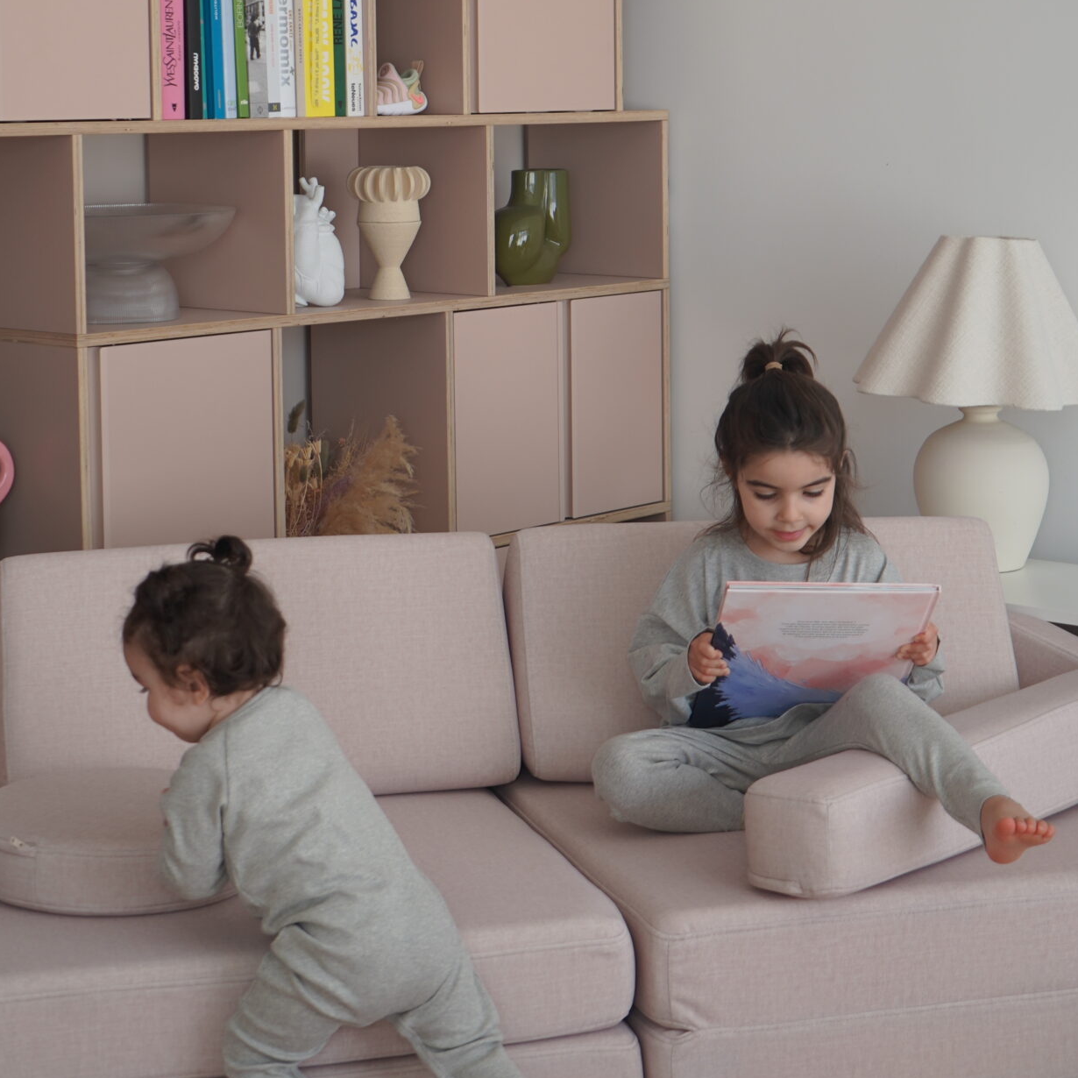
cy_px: 241
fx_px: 2431
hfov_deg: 25.0
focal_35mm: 69
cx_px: 450
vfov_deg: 24.7
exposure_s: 1/160
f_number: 4
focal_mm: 39
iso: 160
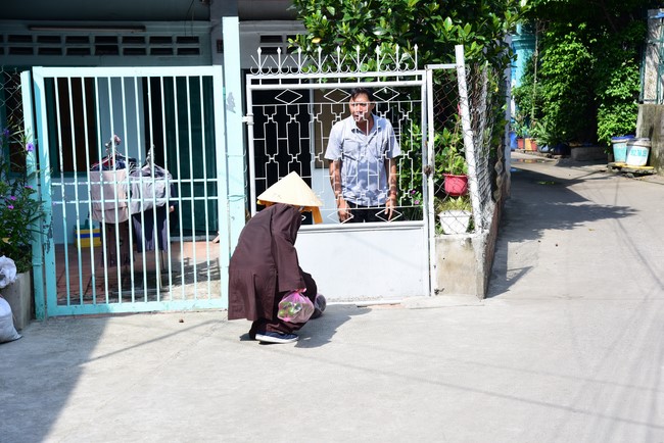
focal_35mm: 66
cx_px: 332
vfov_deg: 20.6
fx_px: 1218
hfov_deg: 30.5
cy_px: 222
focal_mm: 66
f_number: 8
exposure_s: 1/125
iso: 100
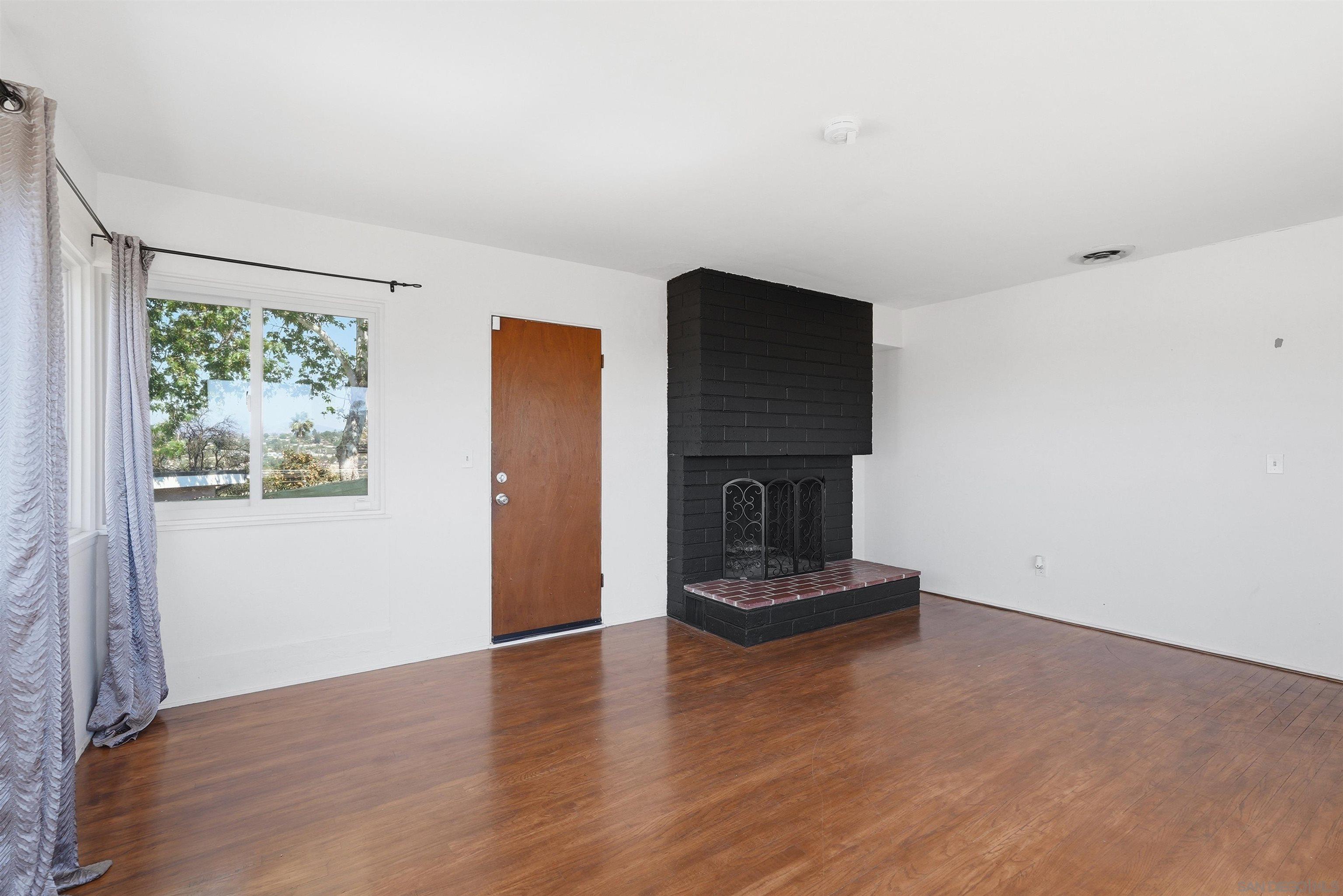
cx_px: 672
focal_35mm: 16
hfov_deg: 96.7
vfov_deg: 73.8
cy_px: 448
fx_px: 597
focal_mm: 16
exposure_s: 1/15
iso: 200
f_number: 5
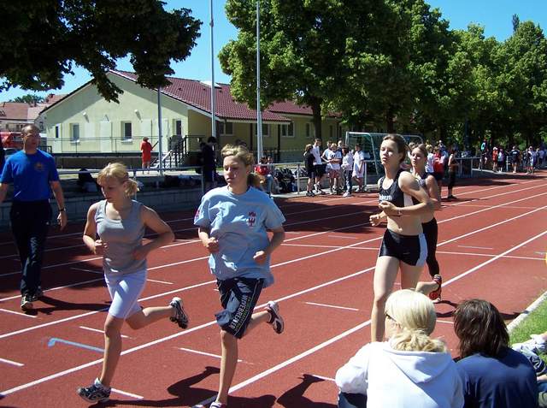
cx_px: 274
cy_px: 204
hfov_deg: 49.1
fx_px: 599
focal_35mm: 38
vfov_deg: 37.6
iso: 80
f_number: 2.8
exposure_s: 1/1000
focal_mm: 6.3
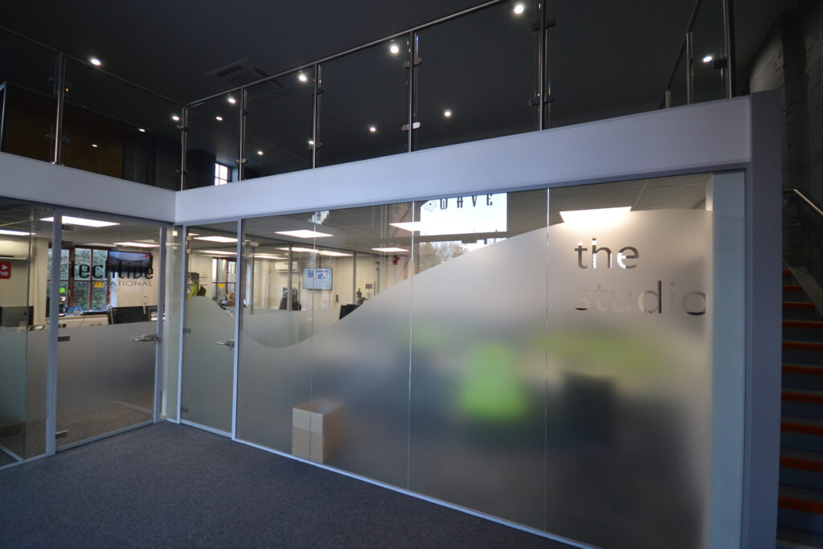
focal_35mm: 15
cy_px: 274
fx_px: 343
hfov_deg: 100.4
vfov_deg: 77.3
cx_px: 412
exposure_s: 1/60
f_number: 4
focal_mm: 10
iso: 450
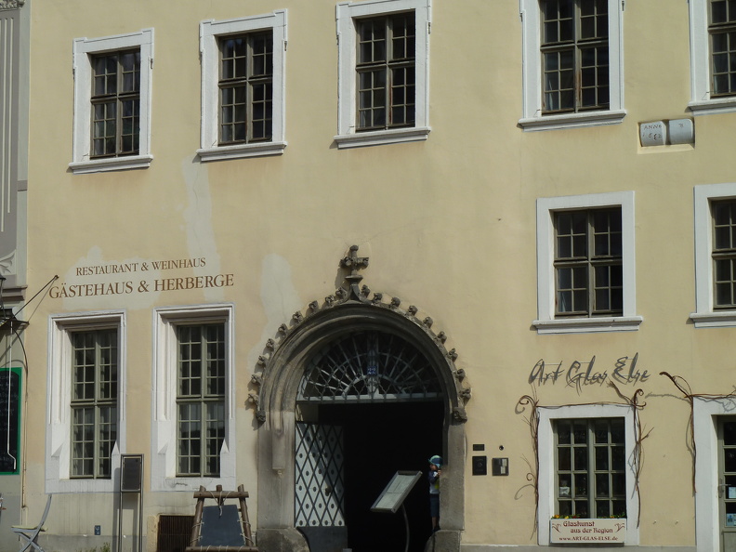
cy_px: 276
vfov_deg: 16.4
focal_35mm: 90
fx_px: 1914
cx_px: 368
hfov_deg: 21.8
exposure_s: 1/640
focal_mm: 14.7
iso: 80
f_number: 5.6
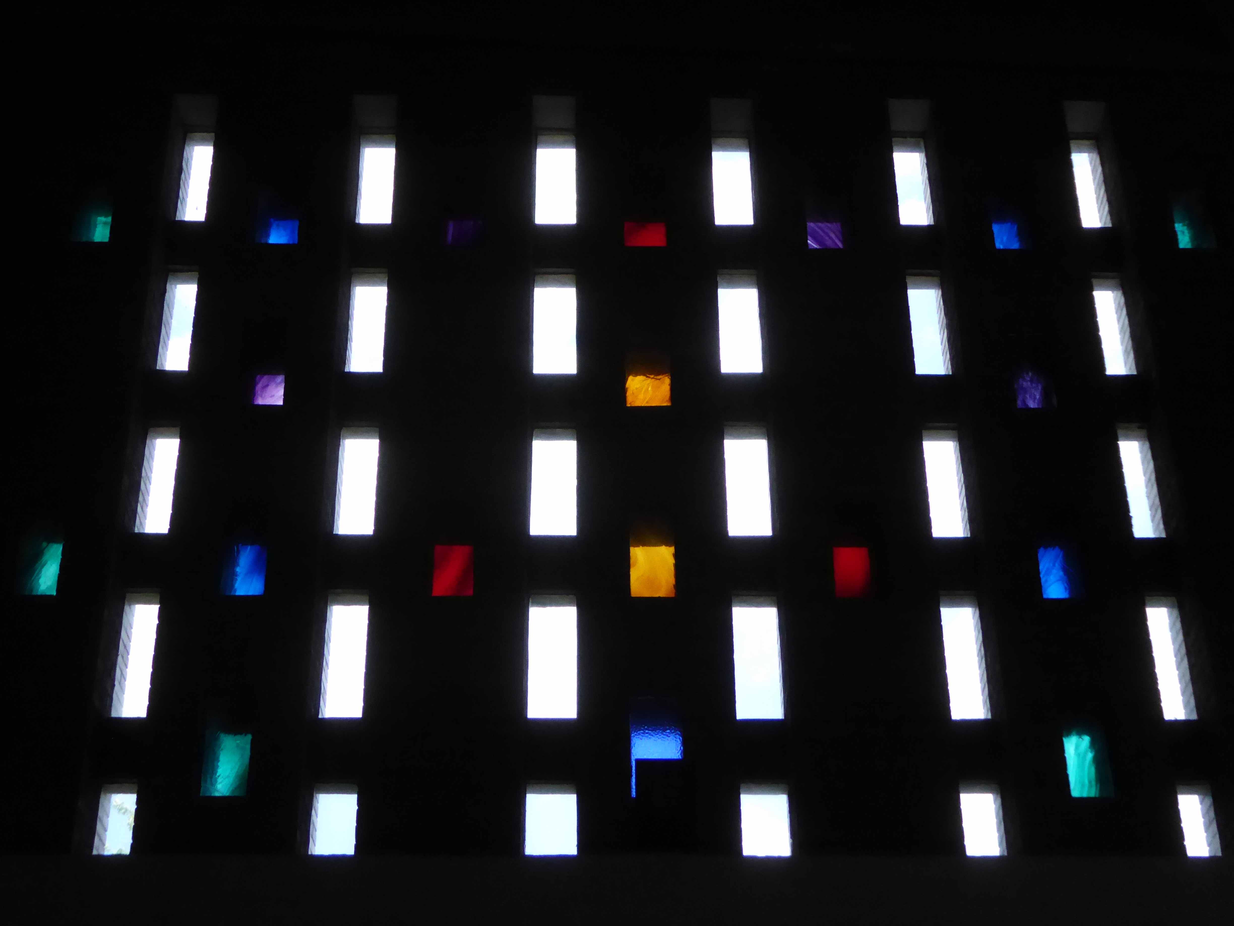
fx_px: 1925
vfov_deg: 27.0
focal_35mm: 54
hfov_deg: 35.5
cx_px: 617
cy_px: 463
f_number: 4.1
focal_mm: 9.6
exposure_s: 1/1300
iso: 800
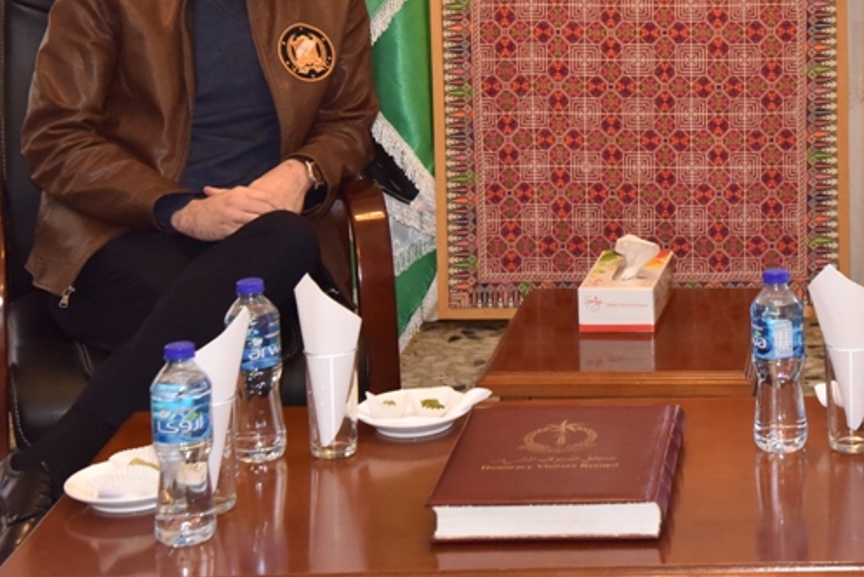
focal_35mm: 103
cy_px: -13
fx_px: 2473
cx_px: 746
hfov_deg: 19.5
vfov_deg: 13.1
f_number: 7.1
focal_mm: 50
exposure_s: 1/250
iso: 2500
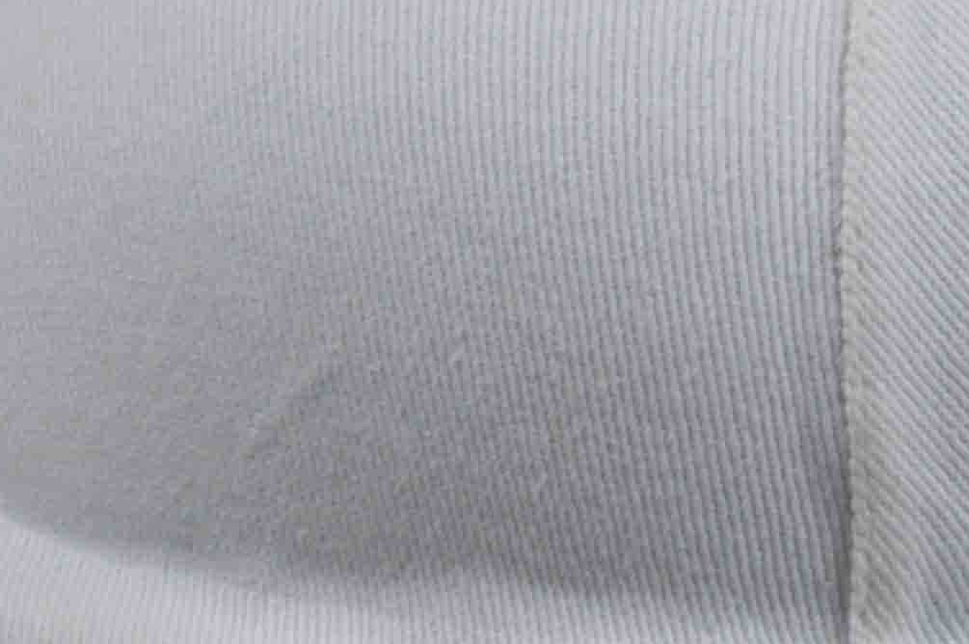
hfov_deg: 5.4
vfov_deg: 3.6
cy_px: 646
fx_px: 10326
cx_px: 733
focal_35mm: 384
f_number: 29
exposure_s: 1/8
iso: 200
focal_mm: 60
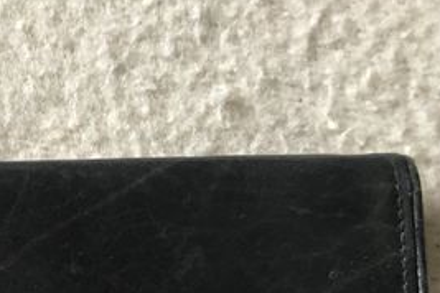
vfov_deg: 11.5
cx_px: -313
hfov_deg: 15.8
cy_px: 467
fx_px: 1381
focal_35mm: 113
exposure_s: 1/33
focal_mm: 4.15
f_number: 2.2
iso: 125
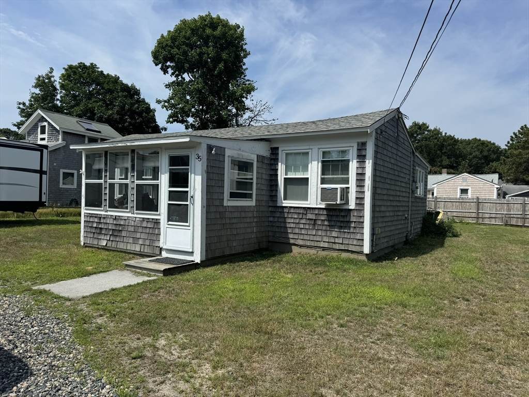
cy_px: 198
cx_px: 264
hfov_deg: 71.6
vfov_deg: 56.8
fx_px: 367
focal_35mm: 24
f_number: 1.78
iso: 80
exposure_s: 1/7092
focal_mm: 6.76
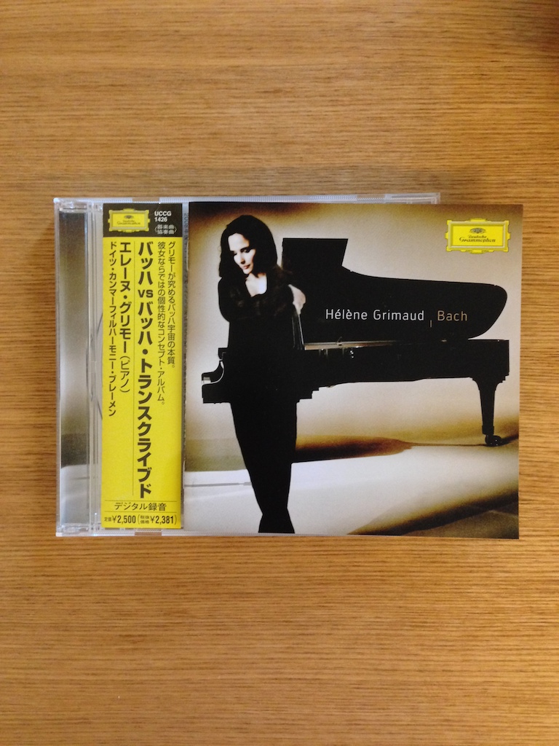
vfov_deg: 55.4
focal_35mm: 33
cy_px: 373
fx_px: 711
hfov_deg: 42.9
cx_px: 280
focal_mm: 4.12
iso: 400
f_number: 2.4
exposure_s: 1/15
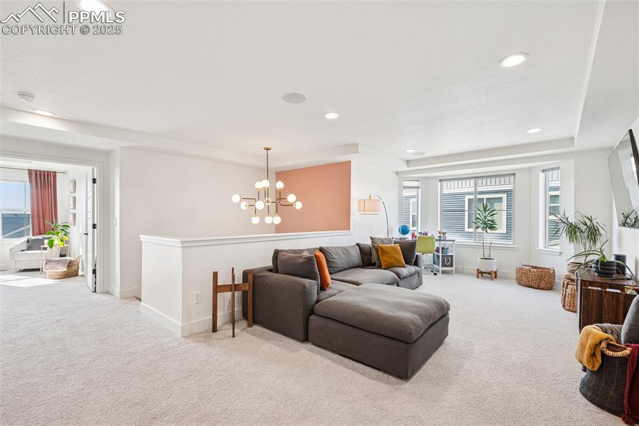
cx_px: 320
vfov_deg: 75.5
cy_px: 213
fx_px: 275
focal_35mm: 16
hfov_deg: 98.6
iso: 100
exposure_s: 1/4
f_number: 11
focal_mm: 15.5
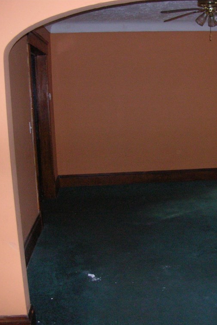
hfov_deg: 27.1
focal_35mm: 49
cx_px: 165
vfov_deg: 40.3
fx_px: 443
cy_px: 163
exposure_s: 1/60.1
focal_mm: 5.8
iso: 200
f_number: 2.8
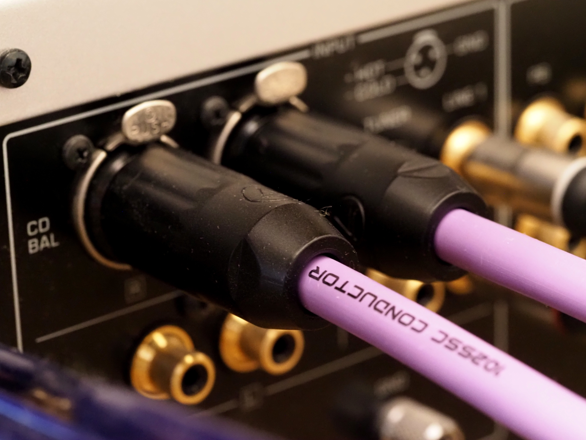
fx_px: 2048
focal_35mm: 121
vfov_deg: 12.2
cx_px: 295
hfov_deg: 16.3
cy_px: 219
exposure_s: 1/5
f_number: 5.6
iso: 6400
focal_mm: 60
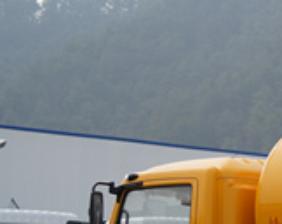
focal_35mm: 209
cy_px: 211
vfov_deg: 7.4
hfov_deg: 8.8
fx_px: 1741
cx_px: 536
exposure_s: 1/800
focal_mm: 45
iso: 100
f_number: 3.5
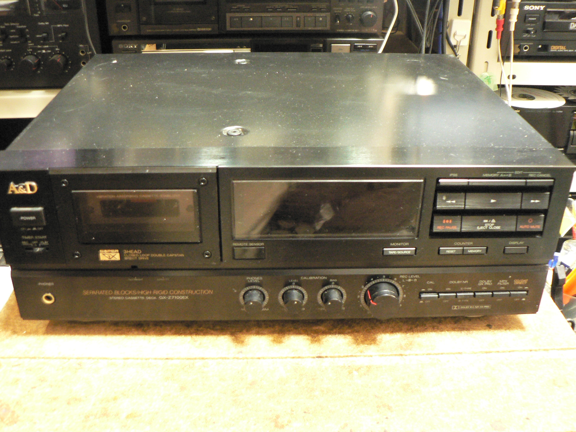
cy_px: 216
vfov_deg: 39.7
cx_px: 288
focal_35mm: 36
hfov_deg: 51.4
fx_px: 599
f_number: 2.8
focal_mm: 6
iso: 400
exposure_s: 1/4
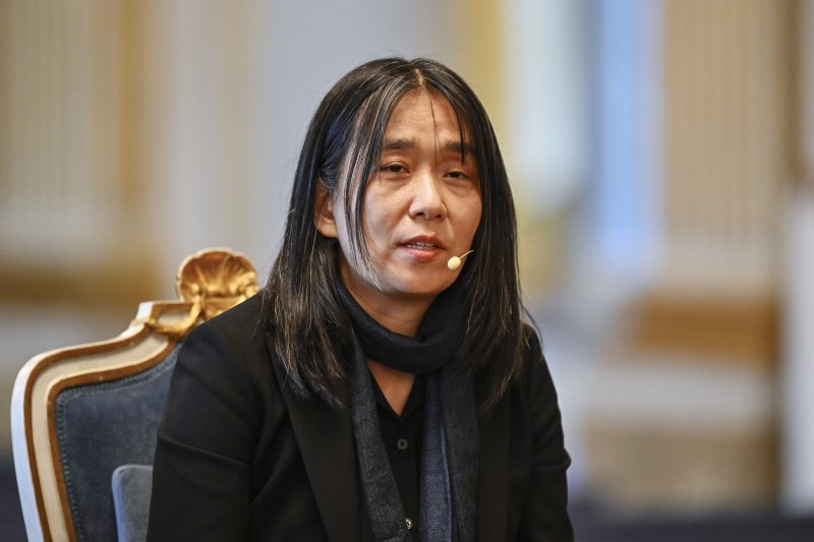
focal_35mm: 400
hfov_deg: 5.2
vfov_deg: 3.4
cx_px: 407
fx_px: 9042
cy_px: 271
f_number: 2.8
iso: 3600
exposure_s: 1/125
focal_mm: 400
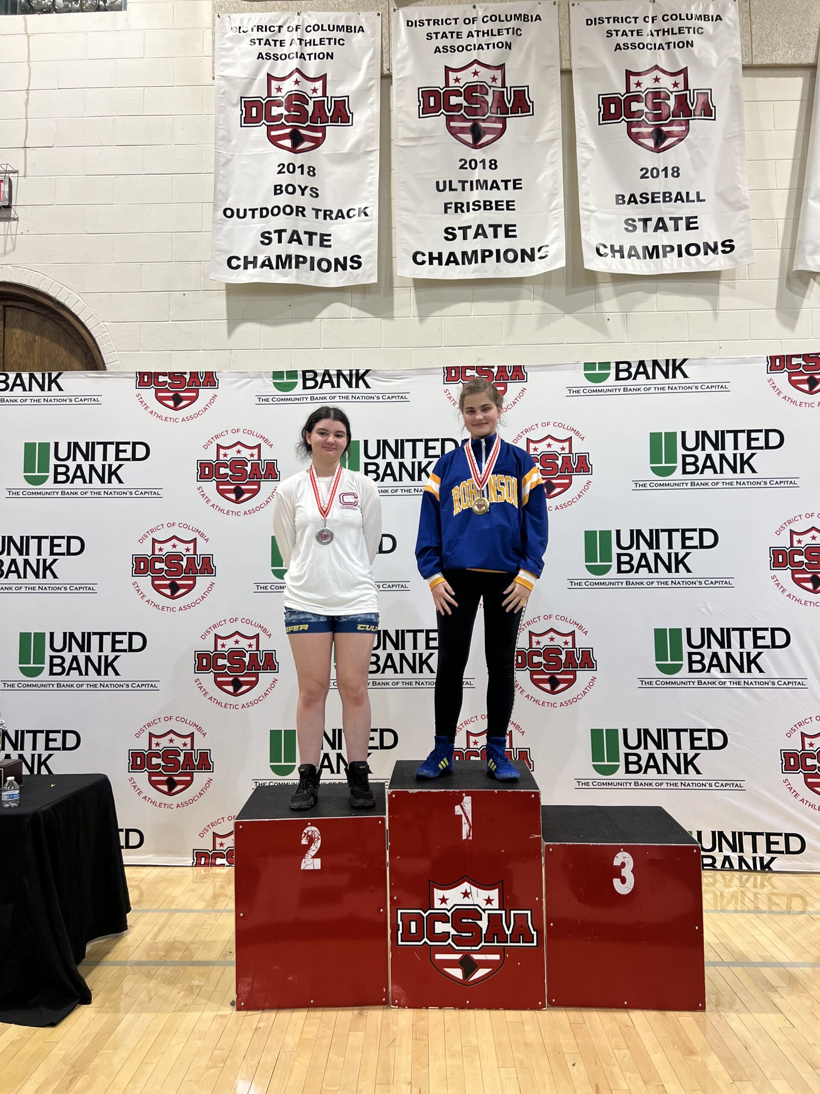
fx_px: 821
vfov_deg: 67.3
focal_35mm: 26
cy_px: 547
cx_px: 410
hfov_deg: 53.1
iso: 125
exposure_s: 1/120
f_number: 1.5
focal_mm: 5.7
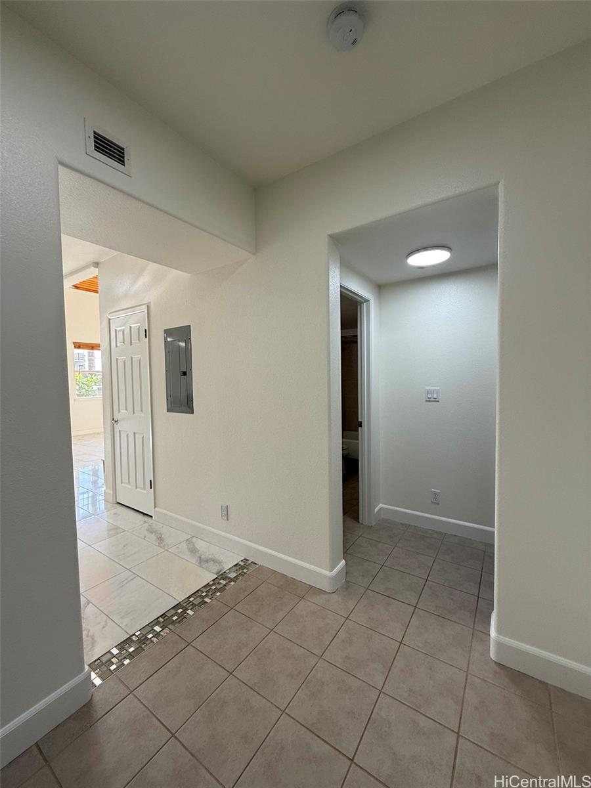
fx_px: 319
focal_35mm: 14
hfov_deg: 85.7
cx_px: 296
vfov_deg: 102.1
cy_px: 394
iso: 64
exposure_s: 1/120
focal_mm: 2.22
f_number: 2.2
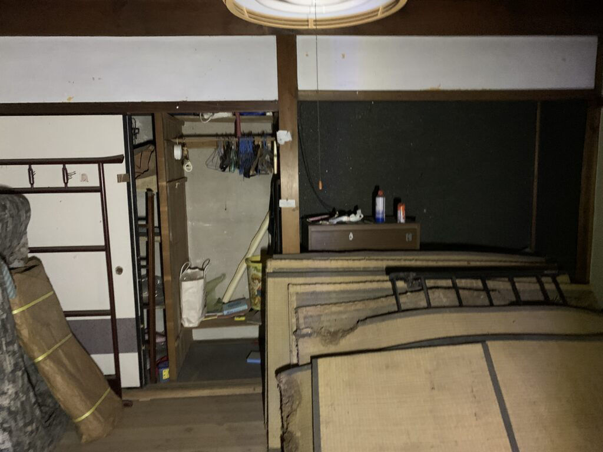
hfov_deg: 67.3
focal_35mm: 26
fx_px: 453
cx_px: 302
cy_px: 226
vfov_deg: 53.1
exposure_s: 1/22
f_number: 1.8
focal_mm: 4.25
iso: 640
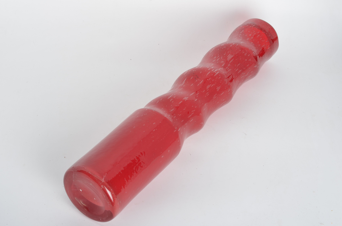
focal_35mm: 75
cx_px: 171
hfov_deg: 27.0
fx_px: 711
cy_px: 113
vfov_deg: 18.1
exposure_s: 1/125
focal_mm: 50
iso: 100
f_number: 11
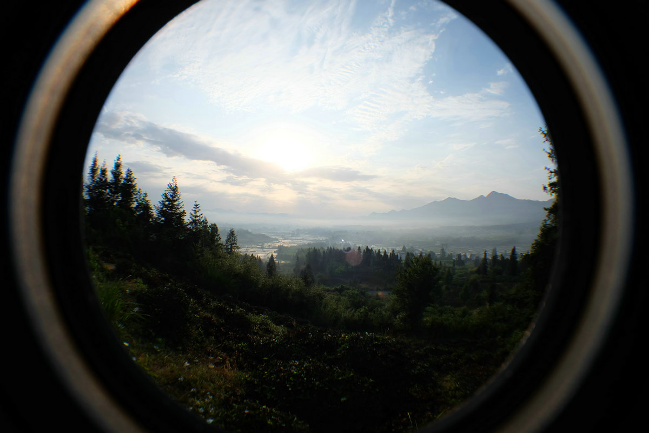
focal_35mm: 30
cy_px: 216
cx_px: 324
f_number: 10
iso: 400
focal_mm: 20.1
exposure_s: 1/400
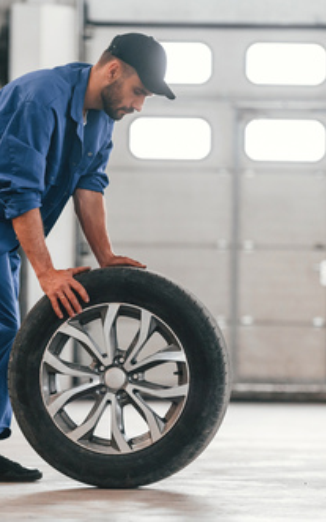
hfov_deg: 7.0
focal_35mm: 188
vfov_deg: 11.1
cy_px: 261
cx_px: 178
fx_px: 2671
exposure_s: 1/400
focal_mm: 122
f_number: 2.8
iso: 1600
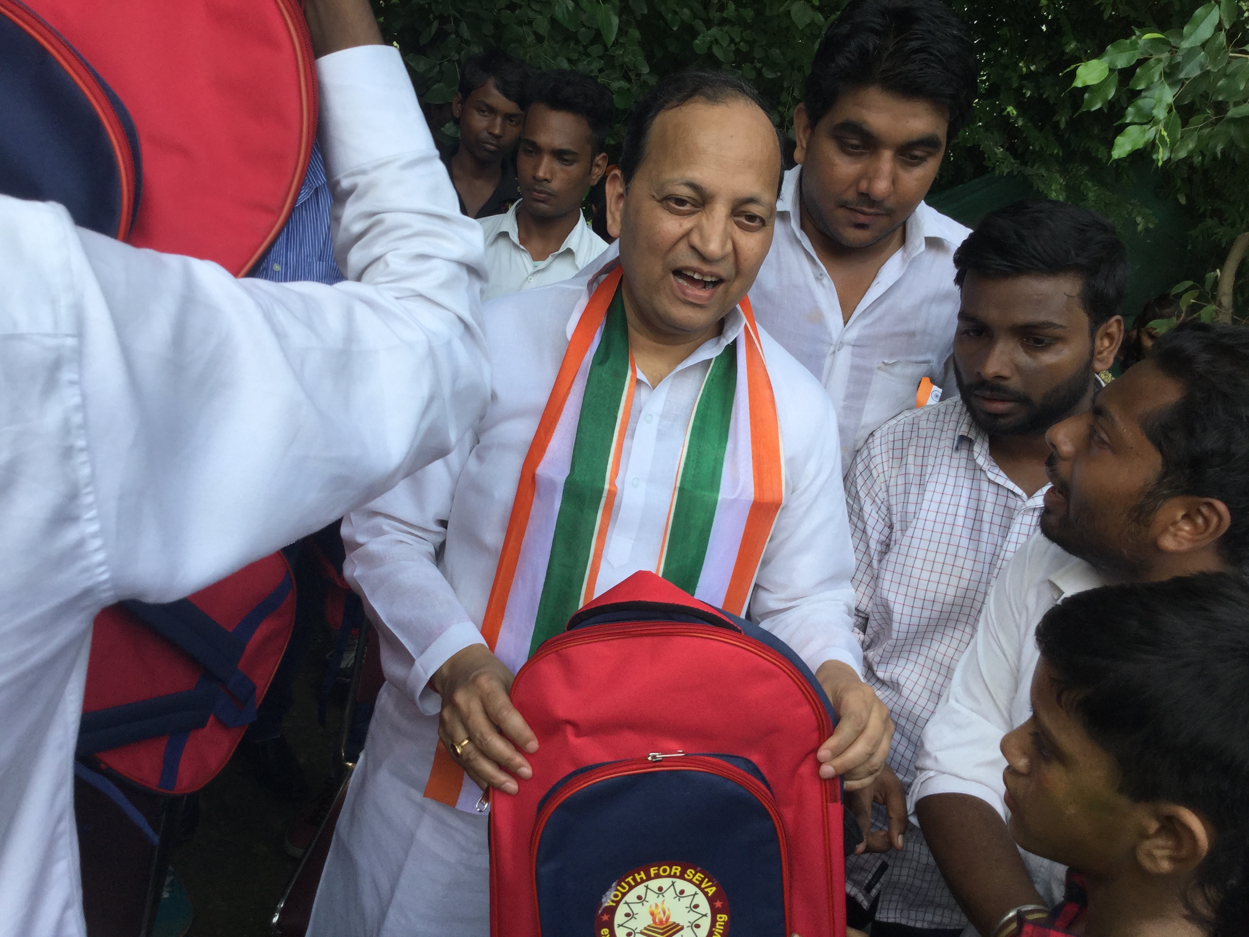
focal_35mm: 31
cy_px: 468
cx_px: 624
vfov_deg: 45.4
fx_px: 1119
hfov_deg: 58.4
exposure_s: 1/382
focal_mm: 3.3
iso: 25
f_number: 2.4
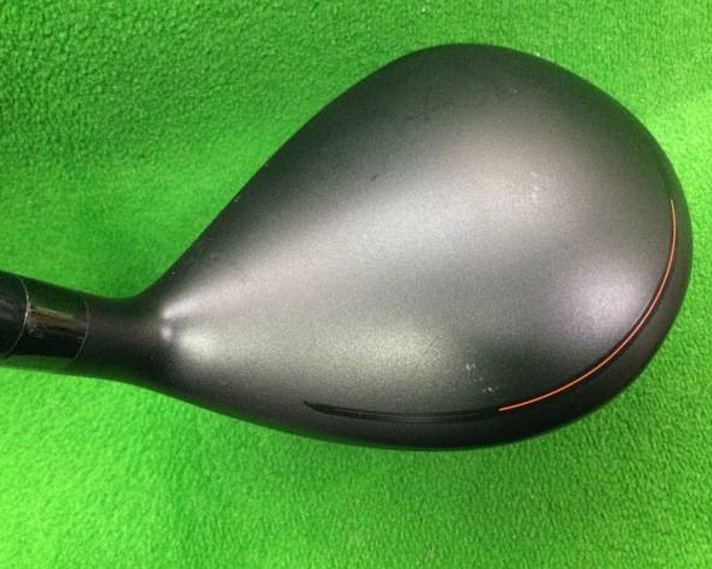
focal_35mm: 33
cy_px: 279
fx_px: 695
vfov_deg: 44.5
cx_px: 386
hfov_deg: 54.2
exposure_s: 1/30
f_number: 2.4
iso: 200
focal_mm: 3.3
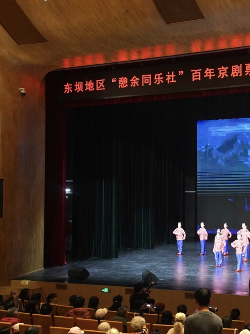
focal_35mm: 48
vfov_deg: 39.7
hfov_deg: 28.4
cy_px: 168
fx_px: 463
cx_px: 249
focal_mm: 33
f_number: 4.5
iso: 4000
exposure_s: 1/400
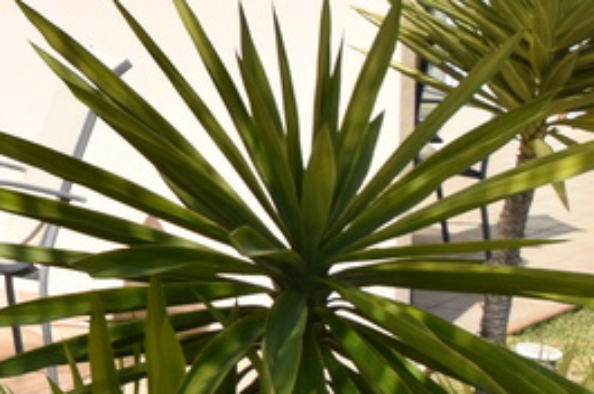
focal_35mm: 153
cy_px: 38
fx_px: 2521
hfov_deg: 12.1
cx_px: -556
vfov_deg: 8.9
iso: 200
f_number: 10
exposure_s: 1/500
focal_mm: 18
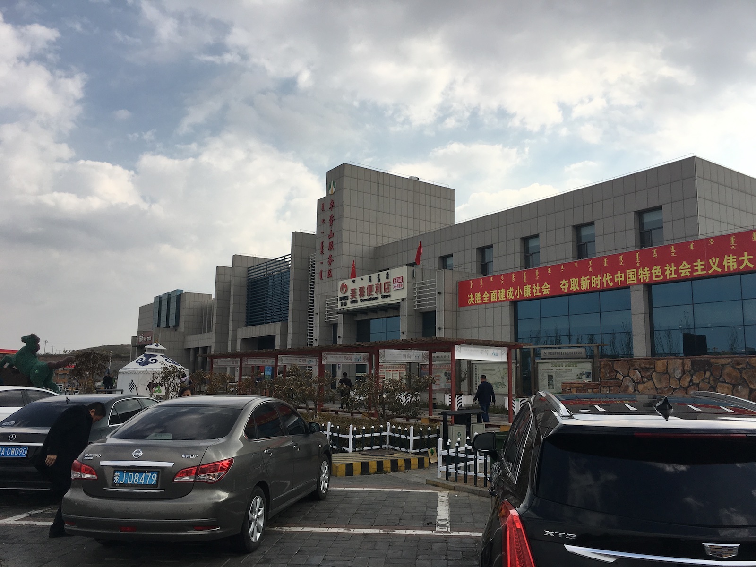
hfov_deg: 61.7
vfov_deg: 48.2
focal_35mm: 29
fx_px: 633
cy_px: 284
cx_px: 378
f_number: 2.2
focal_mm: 4.15
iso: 25
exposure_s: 1/1972
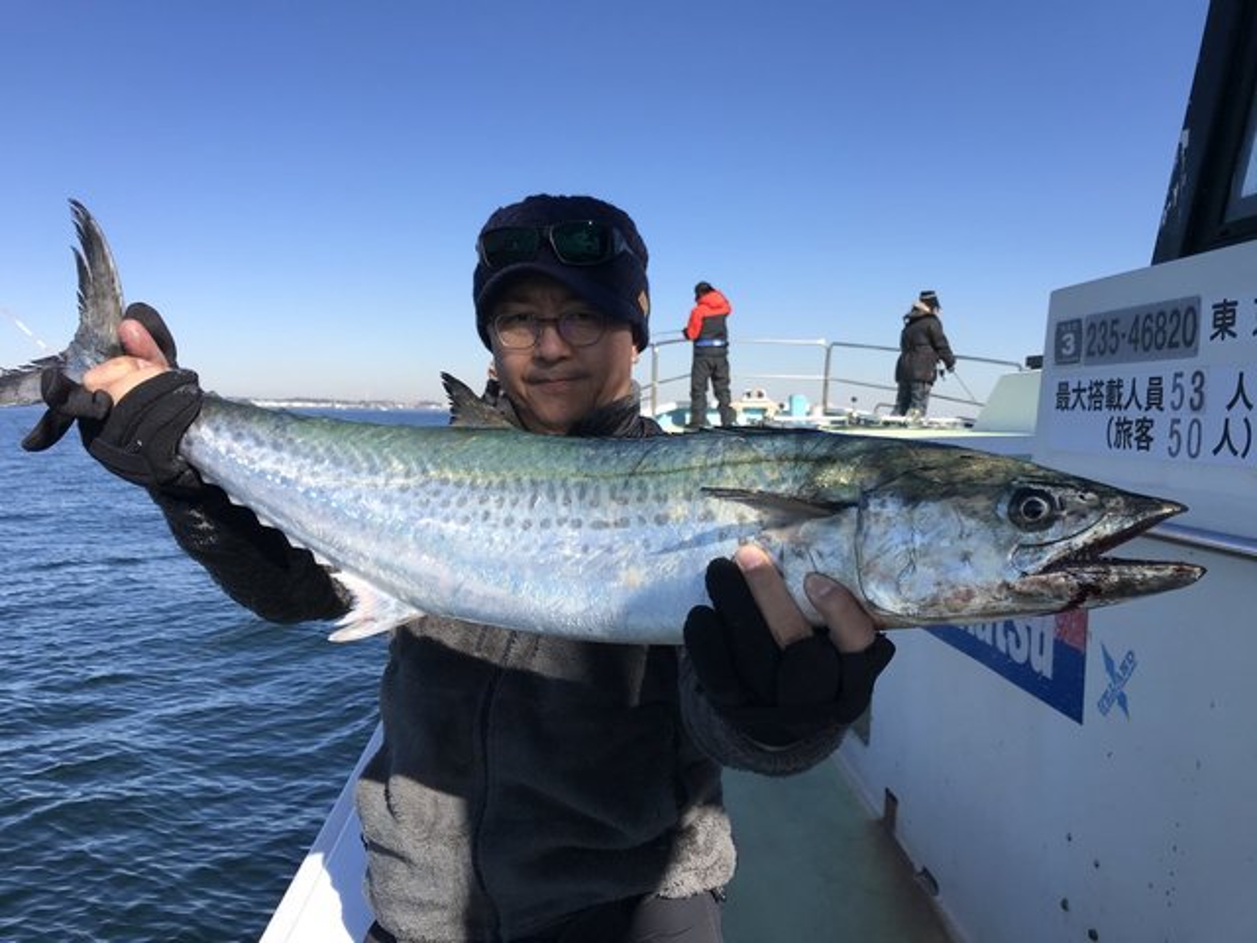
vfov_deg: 49.7
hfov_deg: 63.4
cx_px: 628
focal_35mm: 28
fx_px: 1017
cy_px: 472
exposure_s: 1/1842
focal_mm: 3.99
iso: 20
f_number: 1.8
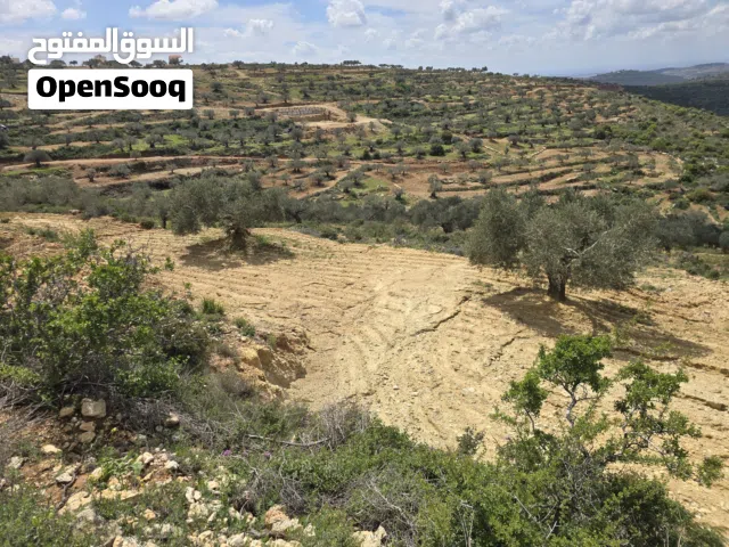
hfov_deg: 73.9
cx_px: 364
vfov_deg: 58.9
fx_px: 484
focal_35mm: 23
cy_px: 274
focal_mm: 6.3
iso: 12
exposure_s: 1/978
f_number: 1.7
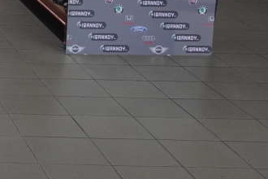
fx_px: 893
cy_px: 73
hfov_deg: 15.3
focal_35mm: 120
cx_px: -171
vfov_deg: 11.4
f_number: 4.5
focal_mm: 24
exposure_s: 1/160
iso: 1250
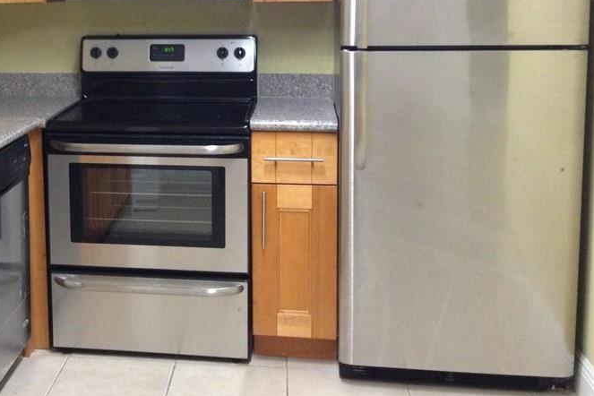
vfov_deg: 25.2
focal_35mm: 53
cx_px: 153
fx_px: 874
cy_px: 91
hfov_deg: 36.7
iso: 320
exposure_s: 1/20
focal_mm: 4.12
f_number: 2.4
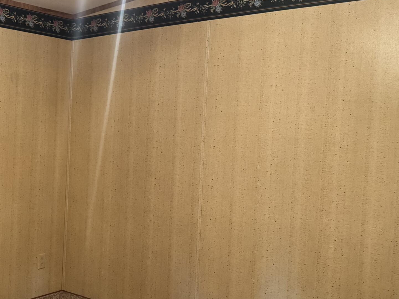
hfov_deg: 37.5
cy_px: 153
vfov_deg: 29.1
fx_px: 576
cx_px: 114
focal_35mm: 50
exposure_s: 1/60
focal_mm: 6.76
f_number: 1.78
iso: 400
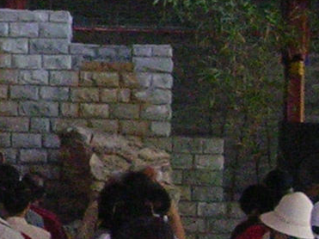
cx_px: -190
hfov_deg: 9.1
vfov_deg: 7.1
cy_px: 125
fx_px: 1935
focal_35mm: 210
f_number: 2.8
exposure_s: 1/60.1
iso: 200
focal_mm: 5.8
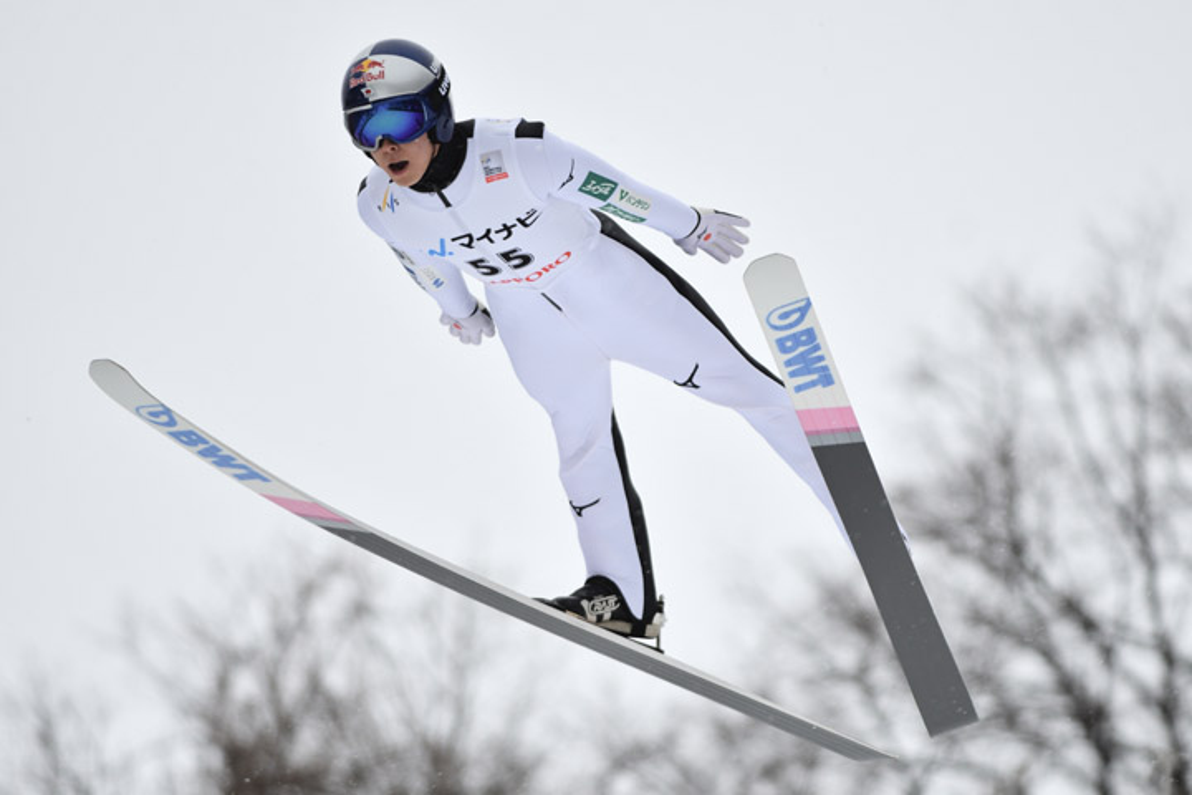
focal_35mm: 450
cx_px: 596
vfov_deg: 3.1
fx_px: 14899
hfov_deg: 4.6
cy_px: 398
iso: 200
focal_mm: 300
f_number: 4
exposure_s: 1/2000
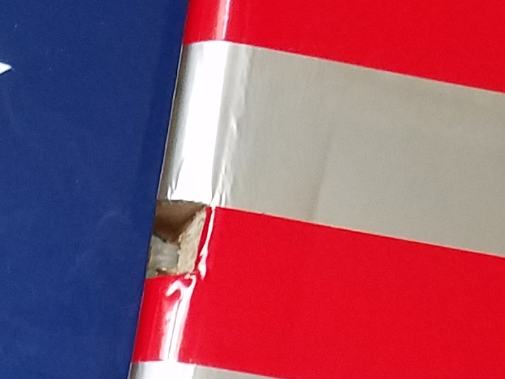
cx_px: -310
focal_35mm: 132
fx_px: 1926
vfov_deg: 10.0
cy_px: 862
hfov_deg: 13.8
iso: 125
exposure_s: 1/60
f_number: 1.7
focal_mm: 4.2
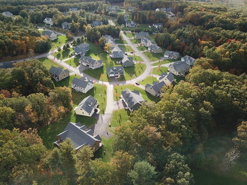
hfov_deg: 67.3
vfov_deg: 53.0
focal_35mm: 26
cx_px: 124
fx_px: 185
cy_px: 92
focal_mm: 4.73
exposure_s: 1/387
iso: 100
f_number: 2.2
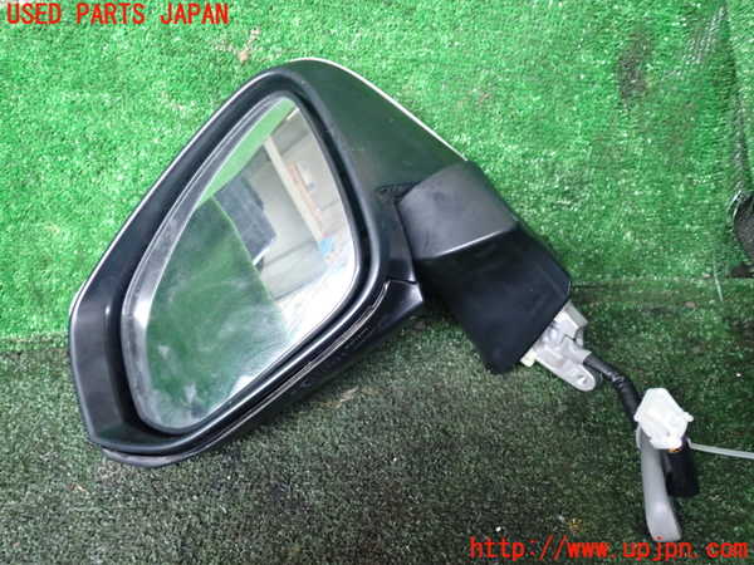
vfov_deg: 46.8
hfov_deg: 60.0
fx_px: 653
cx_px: 377
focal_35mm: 30
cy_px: 282
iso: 640
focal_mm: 5.4
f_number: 2.3
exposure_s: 1/30
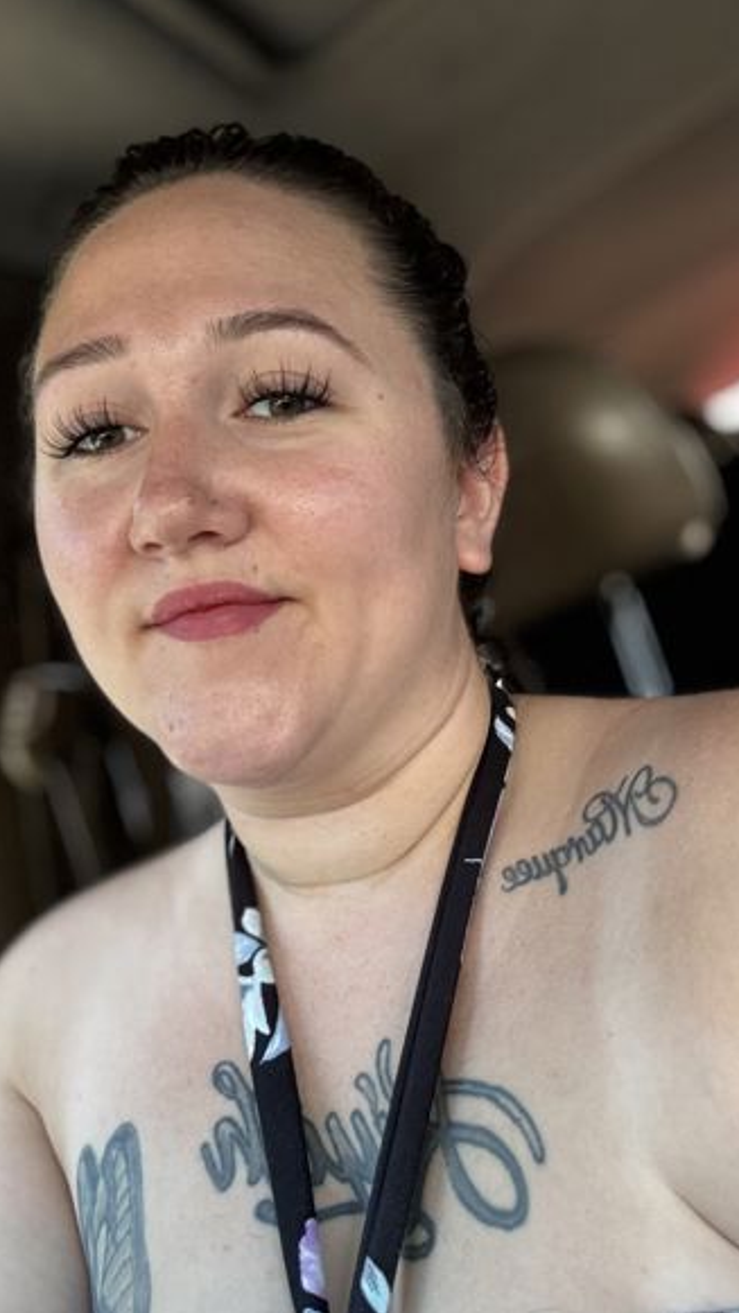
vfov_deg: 59.5
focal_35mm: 33
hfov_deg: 35.4
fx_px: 1149
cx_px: 269
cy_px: 654
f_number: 1.9
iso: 80
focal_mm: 2.69
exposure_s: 1/113
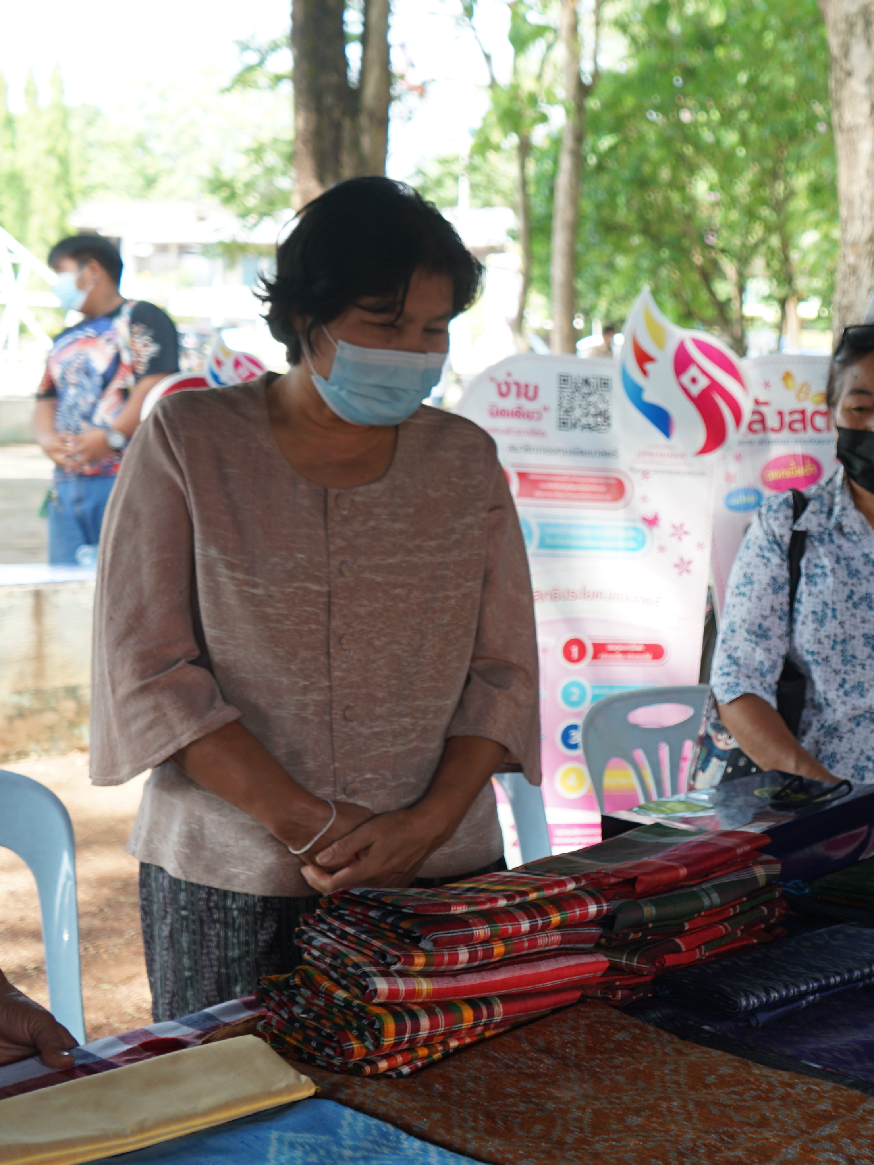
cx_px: 957
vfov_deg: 33.8
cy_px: 637
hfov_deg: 24.0
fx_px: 1919
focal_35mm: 57
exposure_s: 1/60
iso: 100
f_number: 4
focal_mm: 29
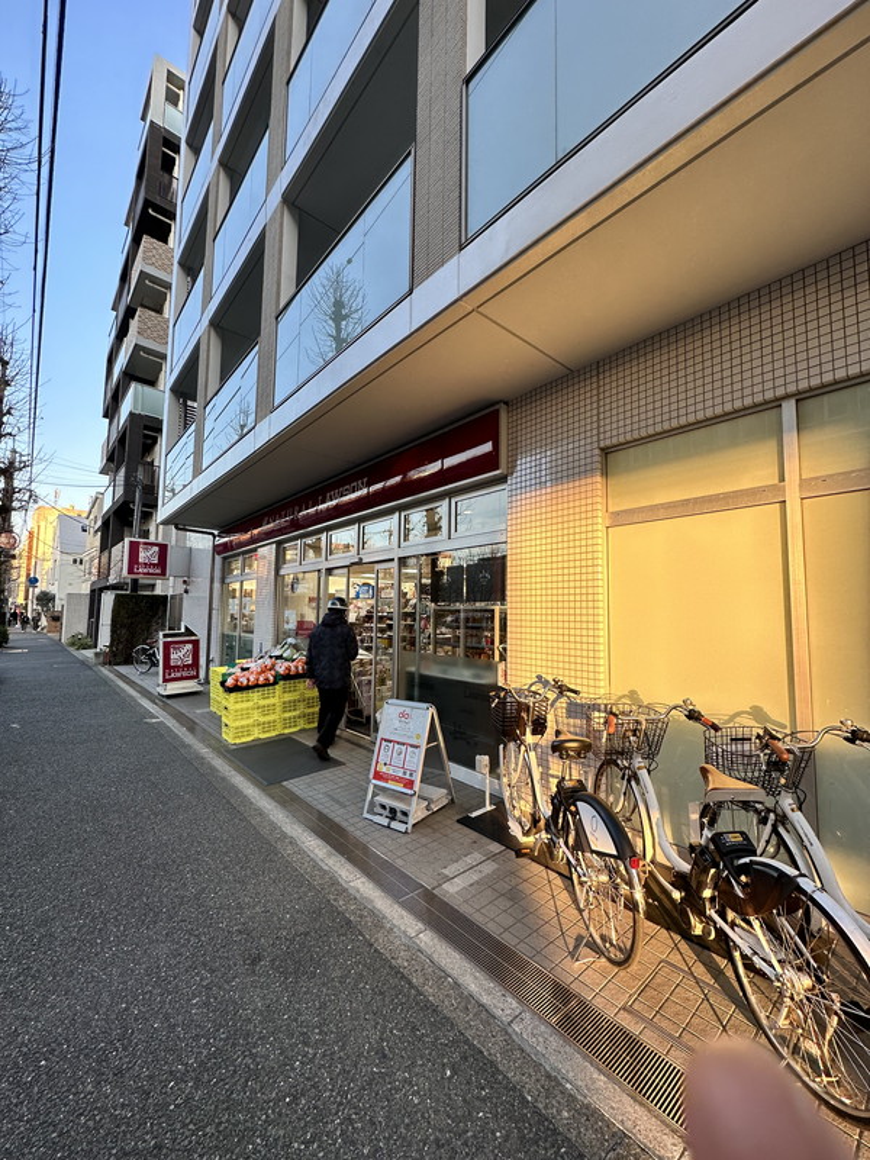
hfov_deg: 85.7
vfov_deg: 102.1
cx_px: 435
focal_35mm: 14
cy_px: 580
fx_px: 469
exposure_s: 1/99
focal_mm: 2.22
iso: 40
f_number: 2.2
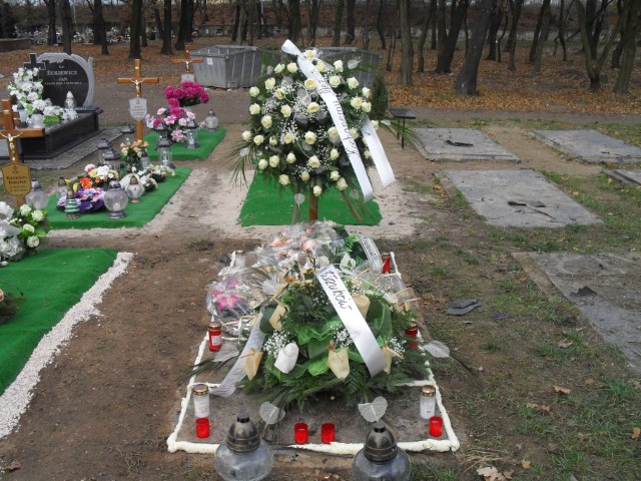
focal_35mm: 35
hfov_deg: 52.6
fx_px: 648
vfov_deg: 40.7
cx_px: 320
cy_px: 240
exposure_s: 1/180
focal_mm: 6.3
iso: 100
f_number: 3.2
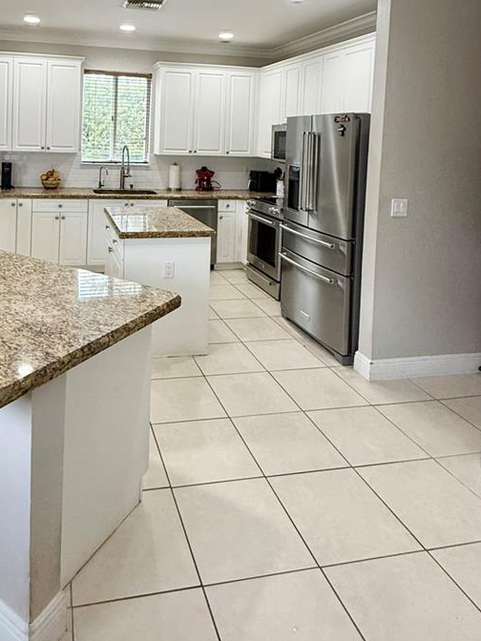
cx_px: 144
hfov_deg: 53.3
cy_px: 155
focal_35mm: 25
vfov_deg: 64.9
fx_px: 463
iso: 320
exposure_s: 1/120
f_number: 2.2
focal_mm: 2.22
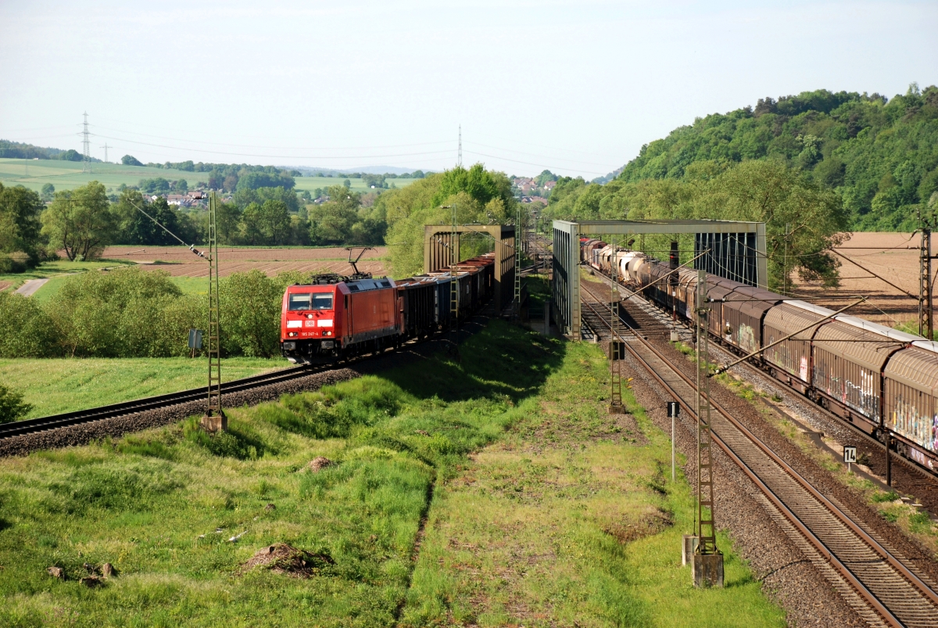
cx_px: 469
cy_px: 314
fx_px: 2934
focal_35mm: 112
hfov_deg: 18.2
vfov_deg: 12.2
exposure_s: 1/500
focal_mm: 75
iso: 250
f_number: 5.6
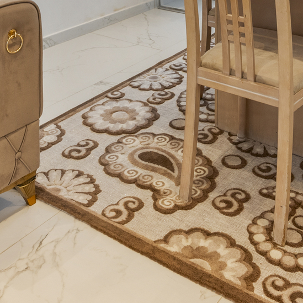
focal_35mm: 52
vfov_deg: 25.8
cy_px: -132
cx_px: 185
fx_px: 515
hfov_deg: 32.7
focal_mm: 14
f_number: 8
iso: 250
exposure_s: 1/13
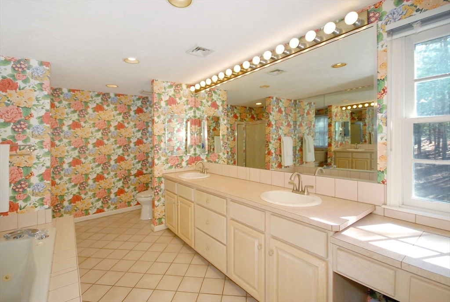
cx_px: 225
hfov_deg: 100.3
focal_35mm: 15
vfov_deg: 77.5
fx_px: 188
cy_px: 151
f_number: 4
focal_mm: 10
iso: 500
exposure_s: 1/80
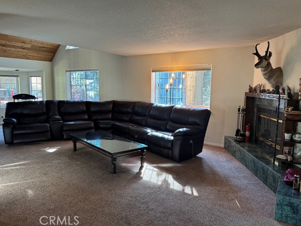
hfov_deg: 69.4
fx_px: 217
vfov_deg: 54.9
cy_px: 110
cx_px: 151
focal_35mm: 25
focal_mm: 6.76
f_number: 1.78
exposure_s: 1/60
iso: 250
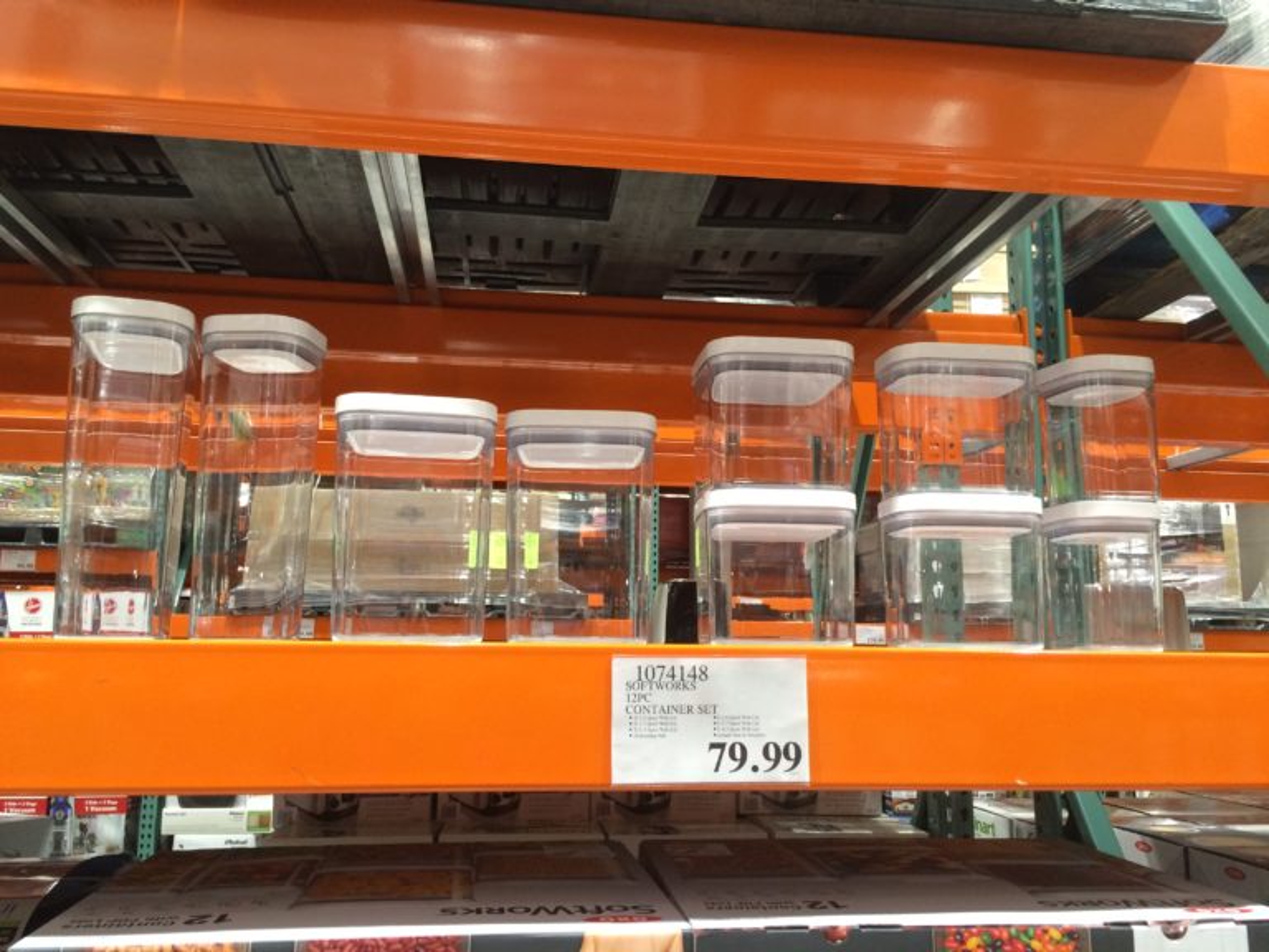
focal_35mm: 29
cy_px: 476
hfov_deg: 61.7
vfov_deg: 48.2
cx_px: 634
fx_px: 1063
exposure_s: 1/33
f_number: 2.2
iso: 200
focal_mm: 4.15
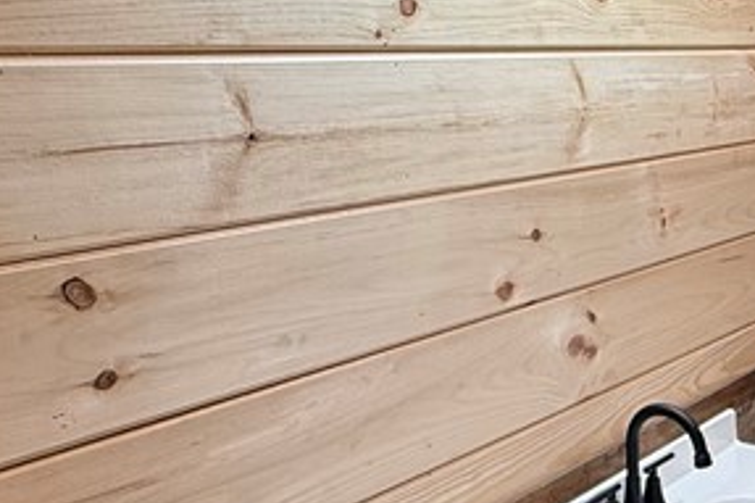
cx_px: 747
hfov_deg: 34.8
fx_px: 1090
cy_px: 250
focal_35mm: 52
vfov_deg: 26.0
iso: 125
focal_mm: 2.22
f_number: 2.2
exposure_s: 1/120
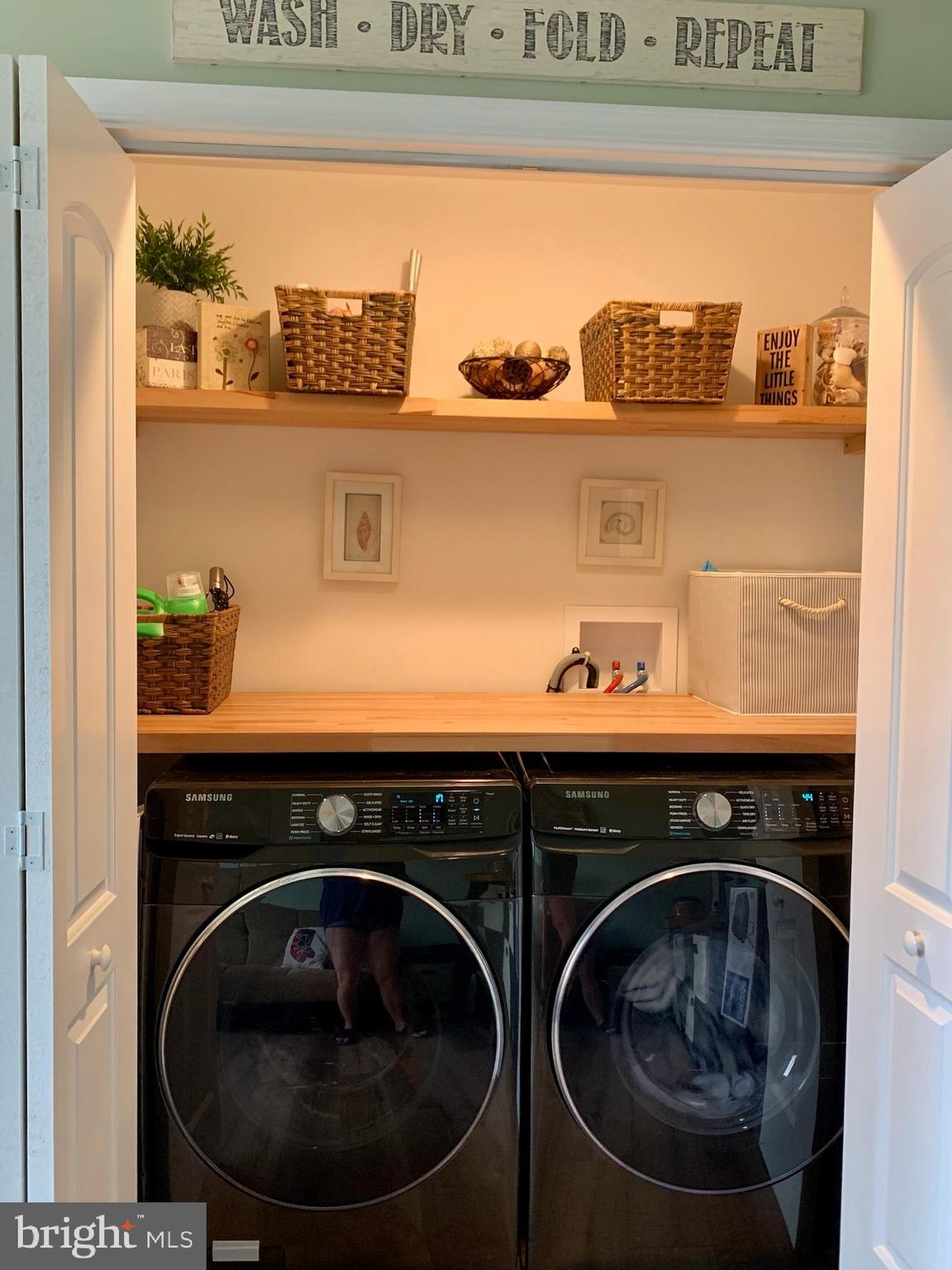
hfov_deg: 53.1
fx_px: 953
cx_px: 476
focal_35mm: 26
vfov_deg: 67.3
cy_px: 635
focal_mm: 4.25
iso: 160
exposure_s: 1/60
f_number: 1.8
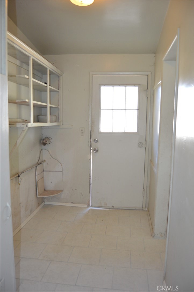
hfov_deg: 47.8
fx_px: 219
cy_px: 146
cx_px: 97
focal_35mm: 27
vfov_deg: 67.4
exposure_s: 1/60
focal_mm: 18
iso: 500
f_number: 3.5
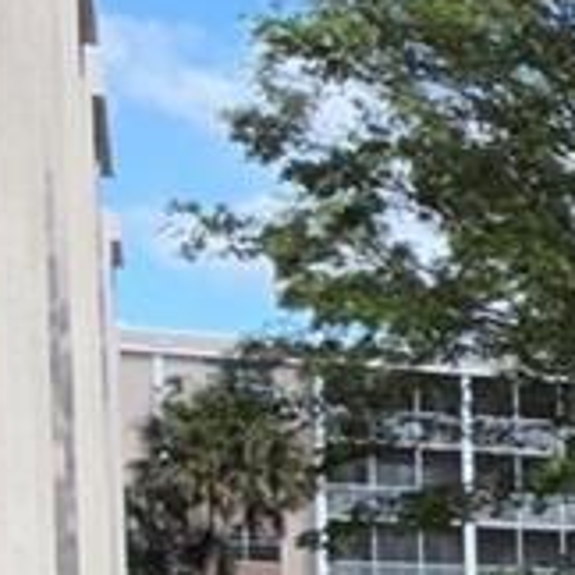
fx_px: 2199
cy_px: 838
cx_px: 1995
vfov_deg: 14.0
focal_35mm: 117
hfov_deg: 9.4
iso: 16
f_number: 2.2
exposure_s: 1/549
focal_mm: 2.22
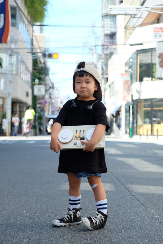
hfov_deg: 18.7
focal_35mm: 73
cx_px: 82
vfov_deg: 27.7
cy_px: 122
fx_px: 496
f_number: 4
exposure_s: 1/340
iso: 400
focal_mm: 48.4
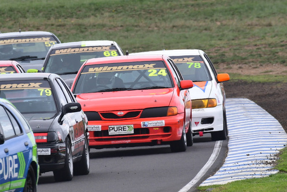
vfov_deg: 1.3
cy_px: 51
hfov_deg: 2.0
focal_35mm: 1028
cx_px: 114
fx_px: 8202
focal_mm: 450
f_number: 10
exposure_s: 1/640
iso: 500
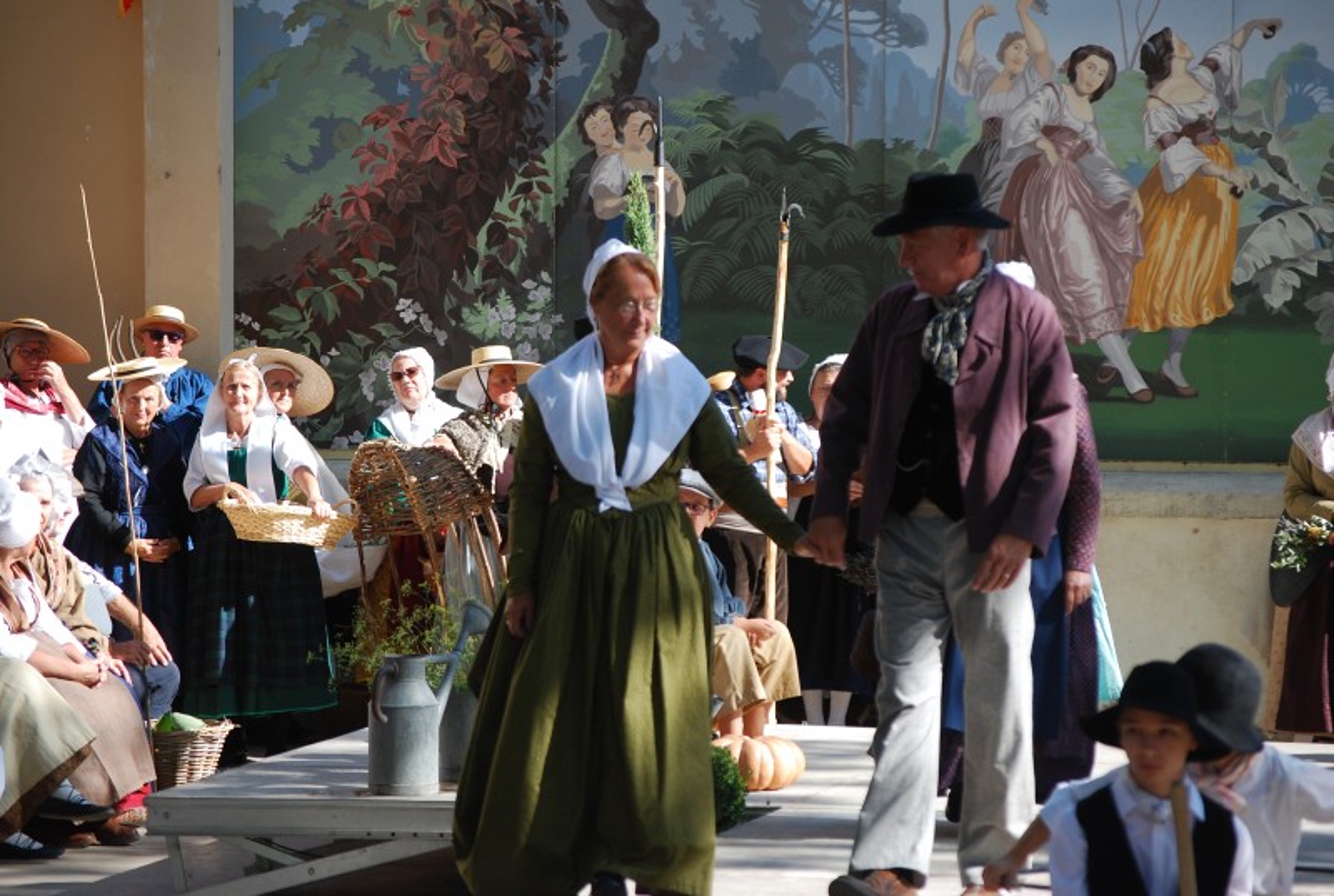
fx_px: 5681
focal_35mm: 153
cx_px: 667
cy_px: 448
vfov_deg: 9.0
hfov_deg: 13.4
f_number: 5
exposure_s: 1/400
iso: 200
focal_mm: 102
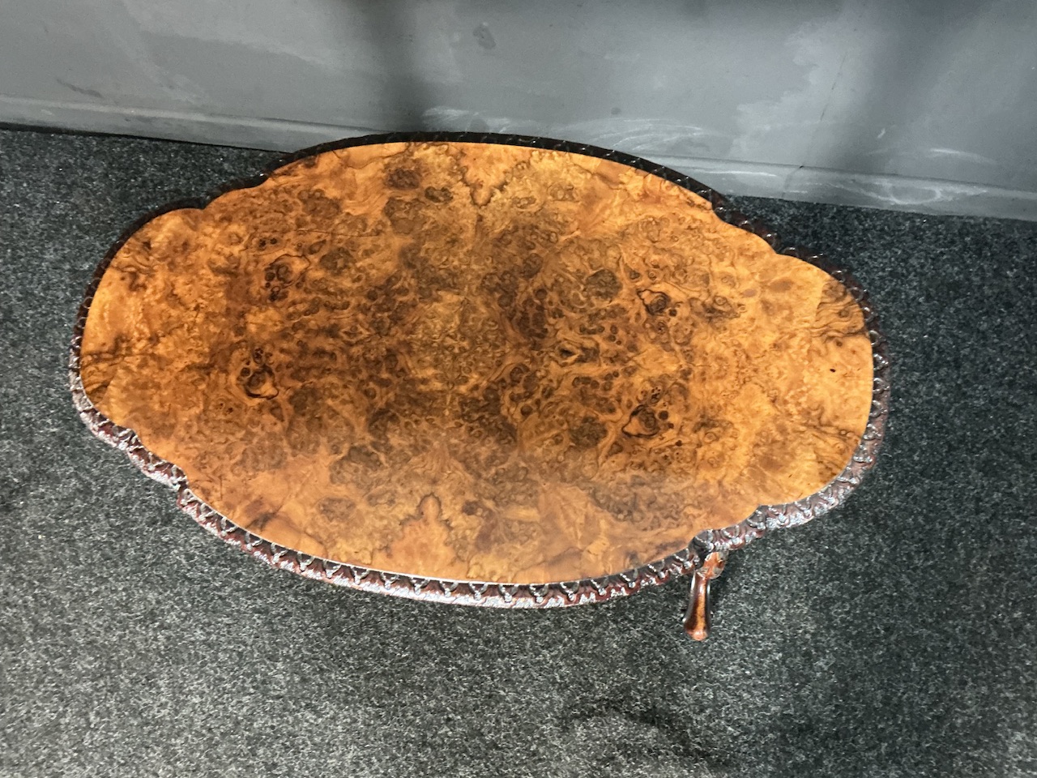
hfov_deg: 61.7
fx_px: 869
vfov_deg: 48.2
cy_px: 389
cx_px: 518
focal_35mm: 29
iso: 500
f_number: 1.8
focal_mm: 3
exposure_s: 1/25
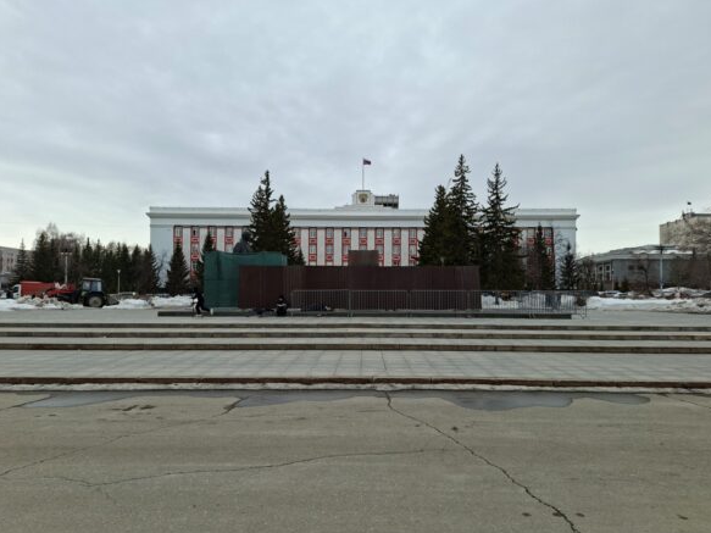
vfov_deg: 56.8
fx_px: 493
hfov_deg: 71.6
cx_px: 366
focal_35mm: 24
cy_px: 276
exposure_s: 1/962
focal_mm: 5.54
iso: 50
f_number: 1.8
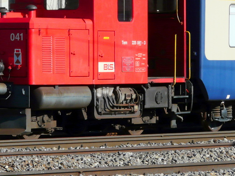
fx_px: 2181
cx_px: 57
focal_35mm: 321
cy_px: 28
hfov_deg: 6.2
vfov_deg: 4.6
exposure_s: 1/500
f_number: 7.1
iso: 100
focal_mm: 30.6
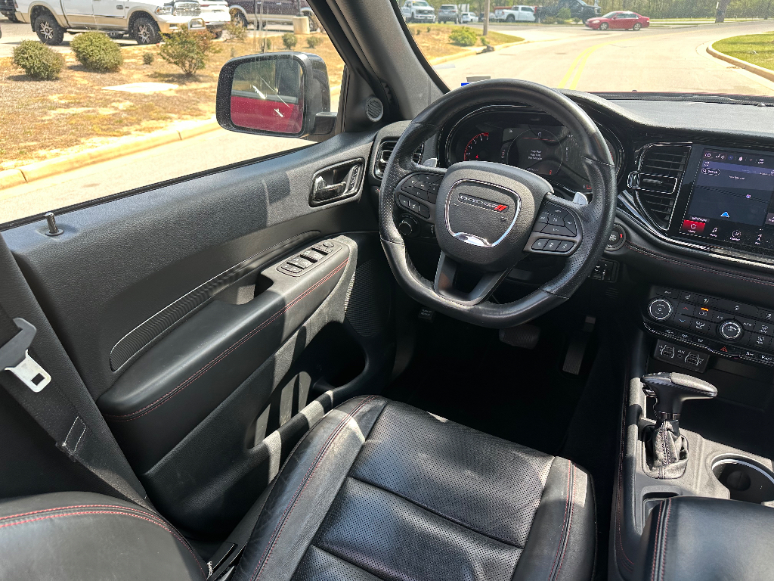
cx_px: 387
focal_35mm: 24
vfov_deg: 56.8
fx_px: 537
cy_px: 290
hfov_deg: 71.6
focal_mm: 6.86
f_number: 1.78
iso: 80
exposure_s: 1/306
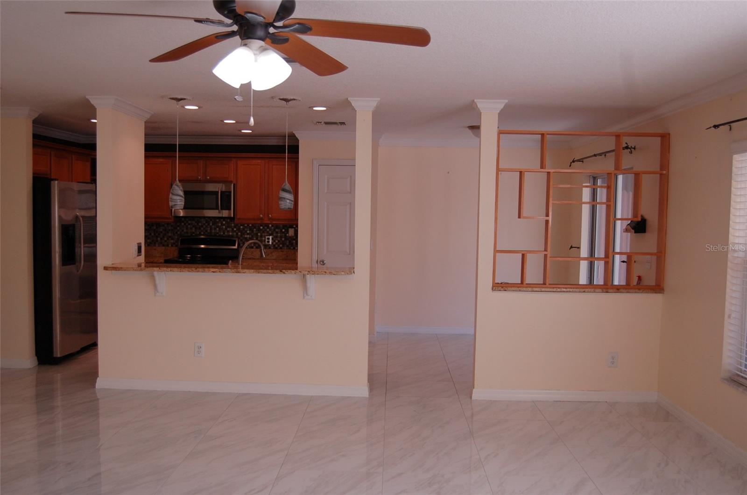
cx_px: 374
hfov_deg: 55.2
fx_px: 714
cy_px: 248
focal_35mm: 34
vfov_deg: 38.2
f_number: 3.8
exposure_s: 1/200
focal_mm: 23
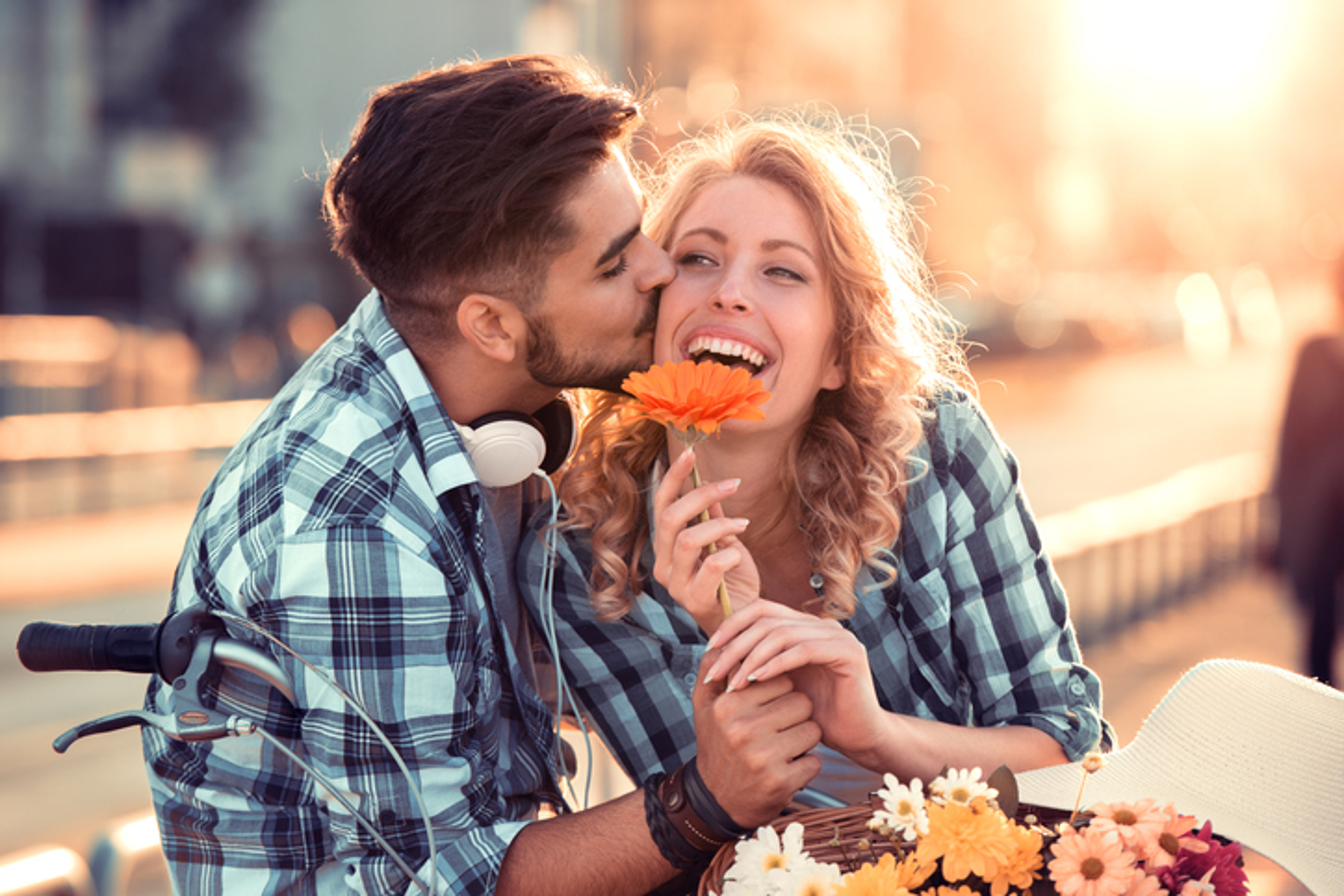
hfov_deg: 12.1
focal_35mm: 170
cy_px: 448
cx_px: 672
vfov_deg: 8.1
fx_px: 6348
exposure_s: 1/125
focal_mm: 170
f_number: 4
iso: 100
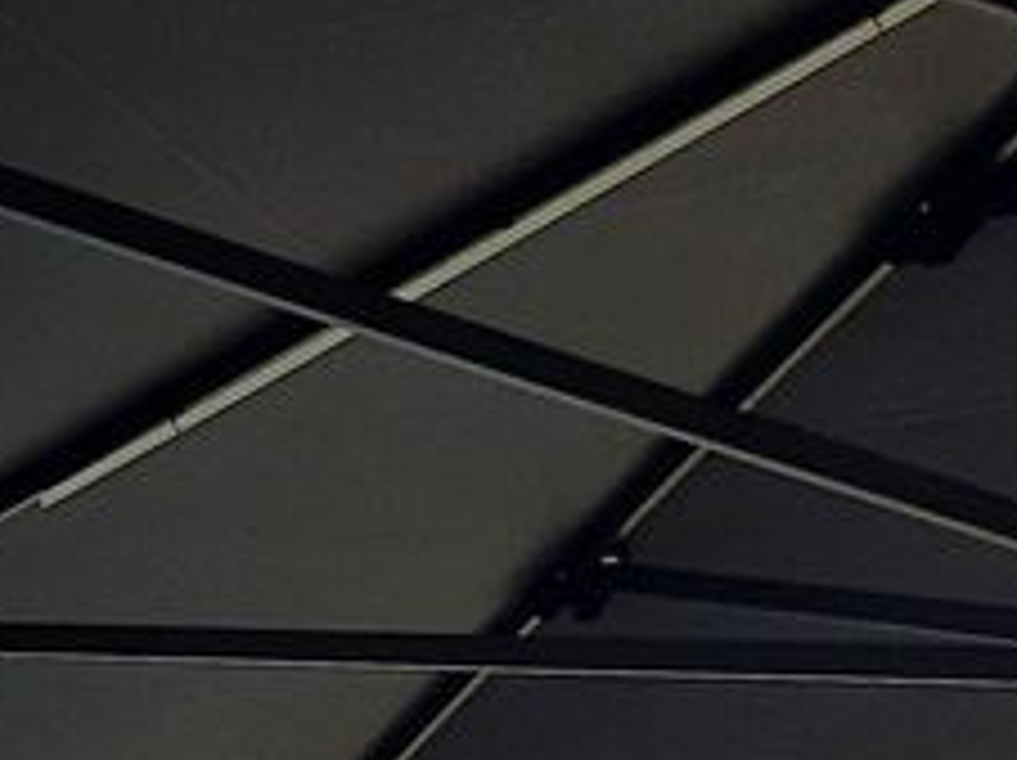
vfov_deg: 9.9
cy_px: 1754
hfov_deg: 12.8
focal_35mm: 133
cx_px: -1076
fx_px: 3903
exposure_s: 1/278
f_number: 2
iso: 32
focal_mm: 4.6
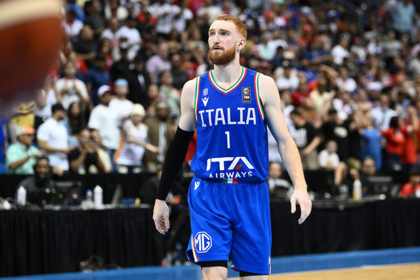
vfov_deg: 10.2
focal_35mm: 135
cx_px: 210
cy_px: 140
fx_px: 1575
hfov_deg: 15.2
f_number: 3.5
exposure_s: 1/1250
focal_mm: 135
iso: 2500
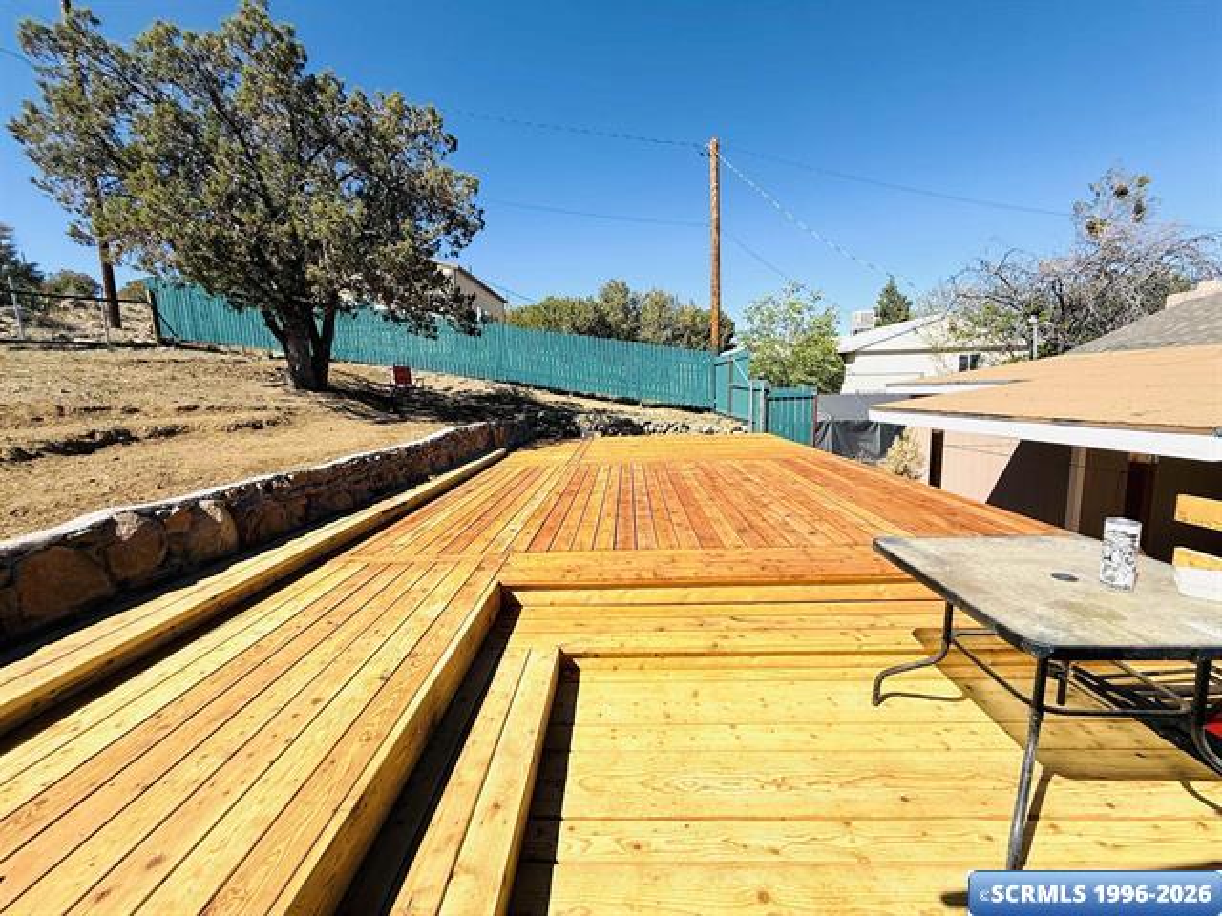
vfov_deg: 85.7
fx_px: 494
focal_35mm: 14
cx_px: 611
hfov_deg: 102.1
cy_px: 458
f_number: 2.2
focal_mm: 2.22
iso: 50
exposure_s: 1/2165
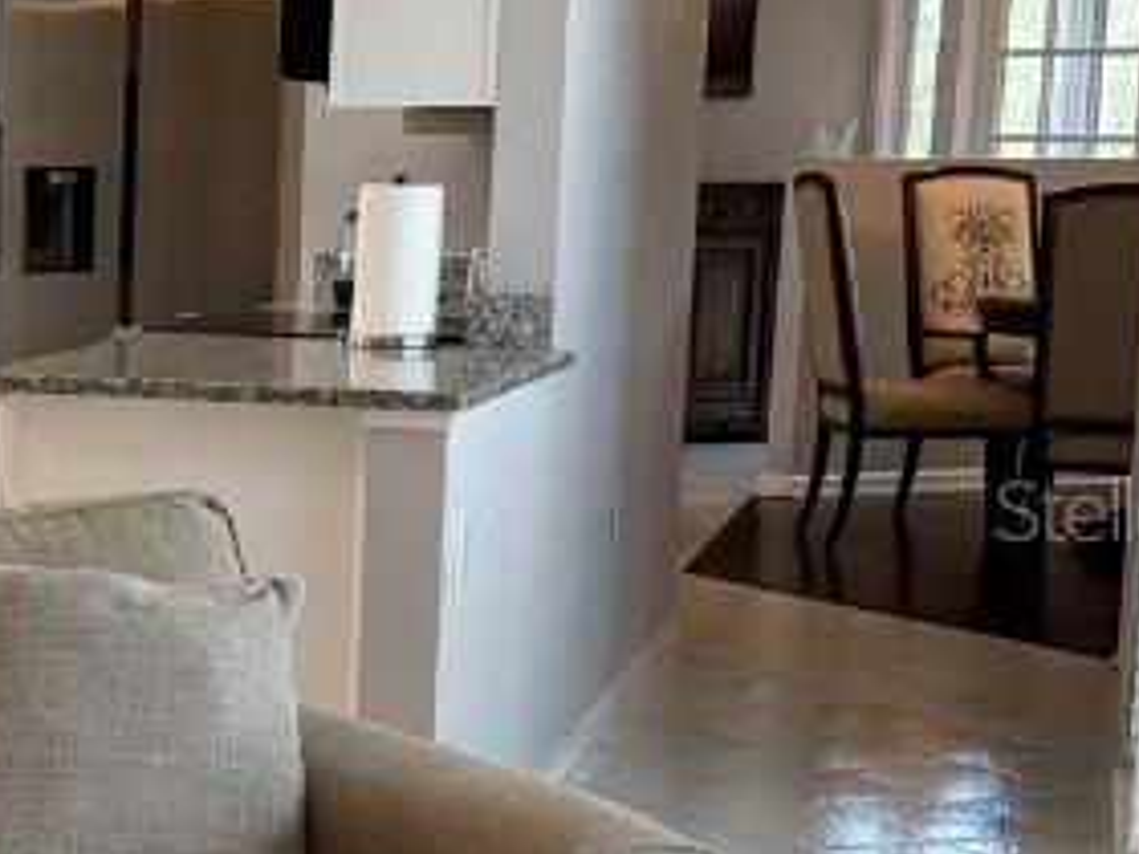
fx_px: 3126
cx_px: -704
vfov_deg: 15.6
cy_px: 508
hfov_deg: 17.8
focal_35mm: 95
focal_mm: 5.96
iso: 100
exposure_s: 1/120
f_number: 1.6
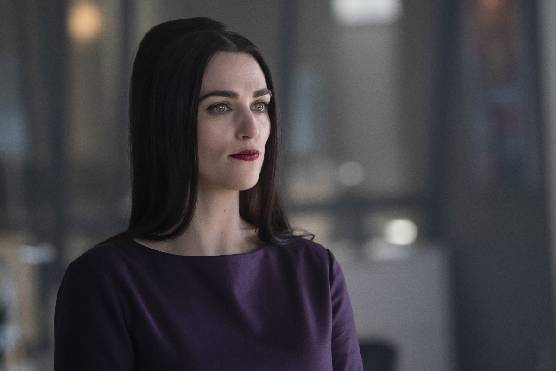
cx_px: 278
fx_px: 3058
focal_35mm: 198
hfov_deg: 10.4
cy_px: 186
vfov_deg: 6.9
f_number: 4.5
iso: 6400
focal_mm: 198
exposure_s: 1/320
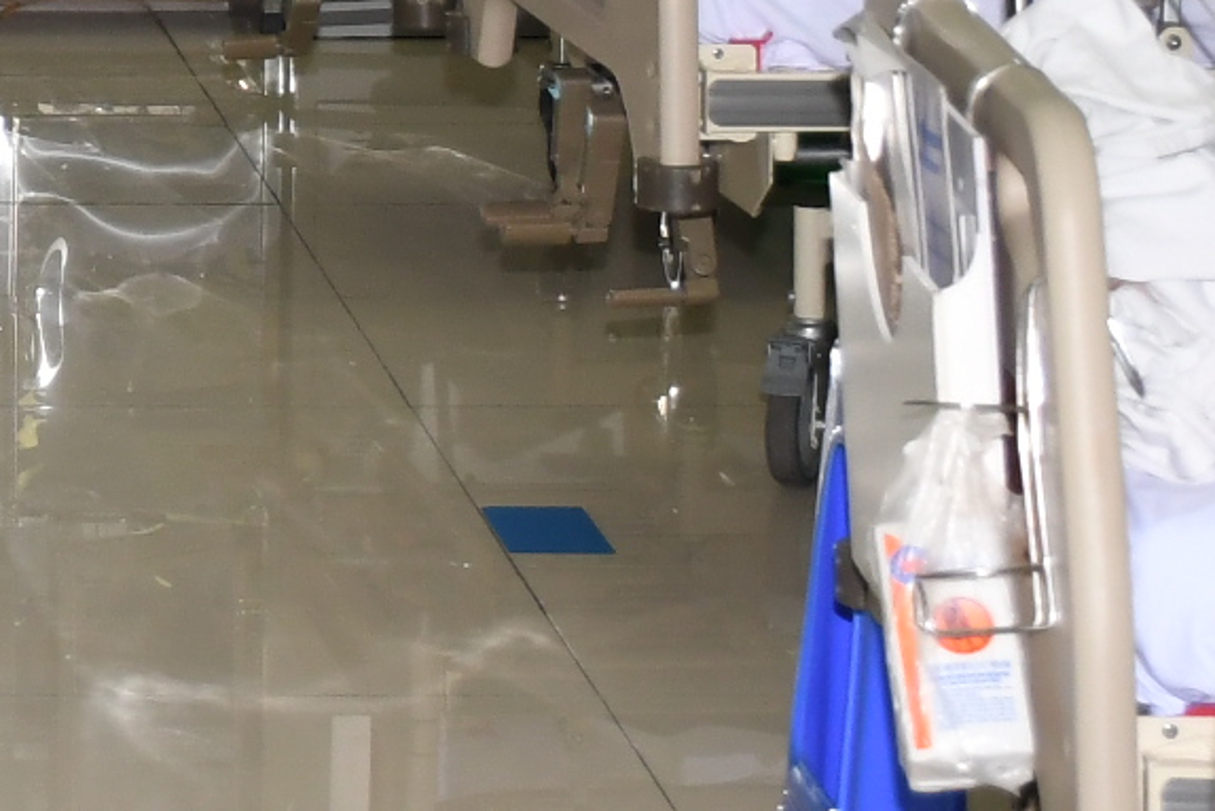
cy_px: -798
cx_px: -483
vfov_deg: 7.0
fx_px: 6380
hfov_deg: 10.6
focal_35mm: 189
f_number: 4
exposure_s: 1/200
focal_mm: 26
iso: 500
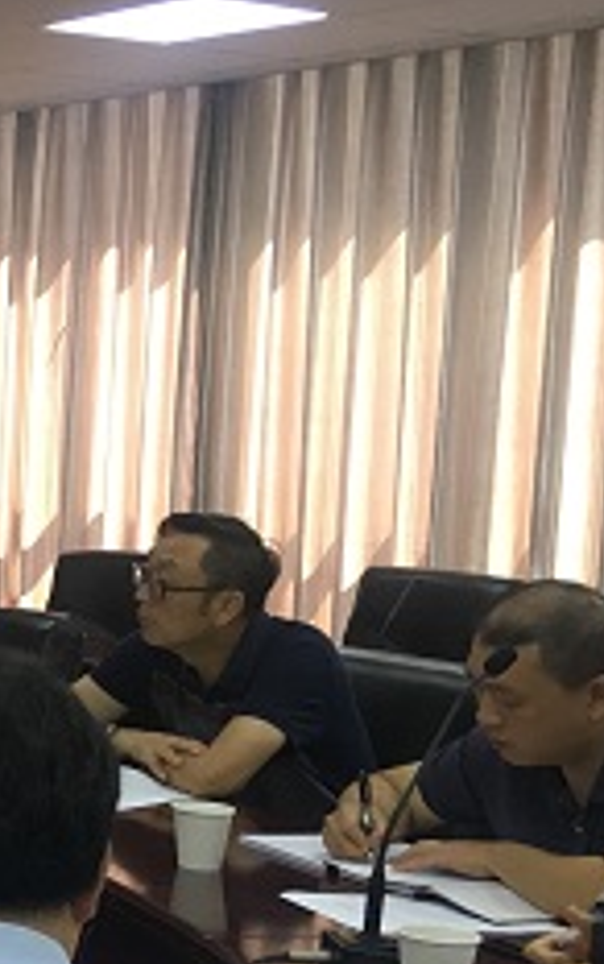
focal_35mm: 79
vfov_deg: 26.0
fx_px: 2077
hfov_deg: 13.9
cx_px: -621
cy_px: 637
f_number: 2.2
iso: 64
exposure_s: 1/33
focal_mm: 4.15
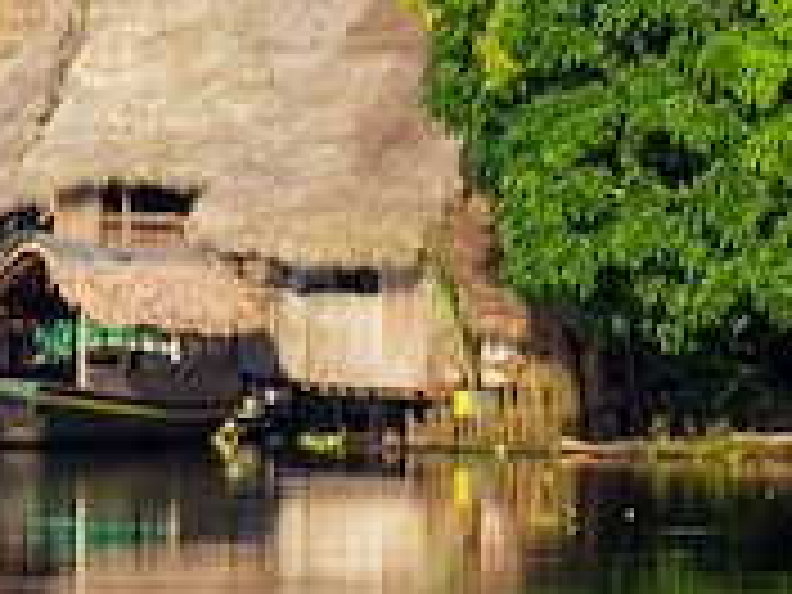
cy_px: 130
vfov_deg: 2.4
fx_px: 13979
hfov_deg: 3.2
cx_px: -608
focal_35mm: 611
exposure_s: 1/800
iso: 400
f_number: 8
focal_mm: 112
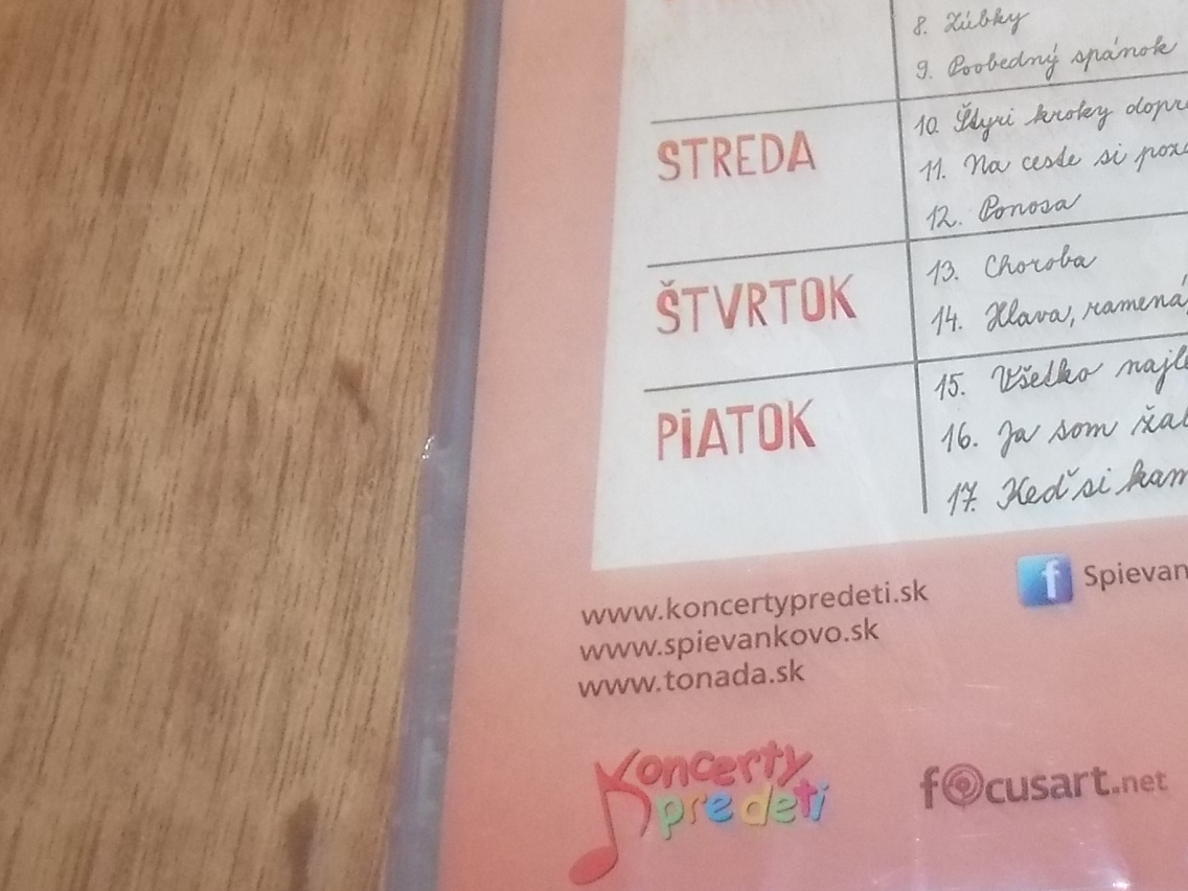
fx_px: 1991
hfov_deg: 31.7
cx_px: 1061
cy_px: 155
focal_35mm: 58
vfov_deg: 24.7
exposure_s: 1/30
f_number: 3.3
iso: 320
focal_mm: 4.1
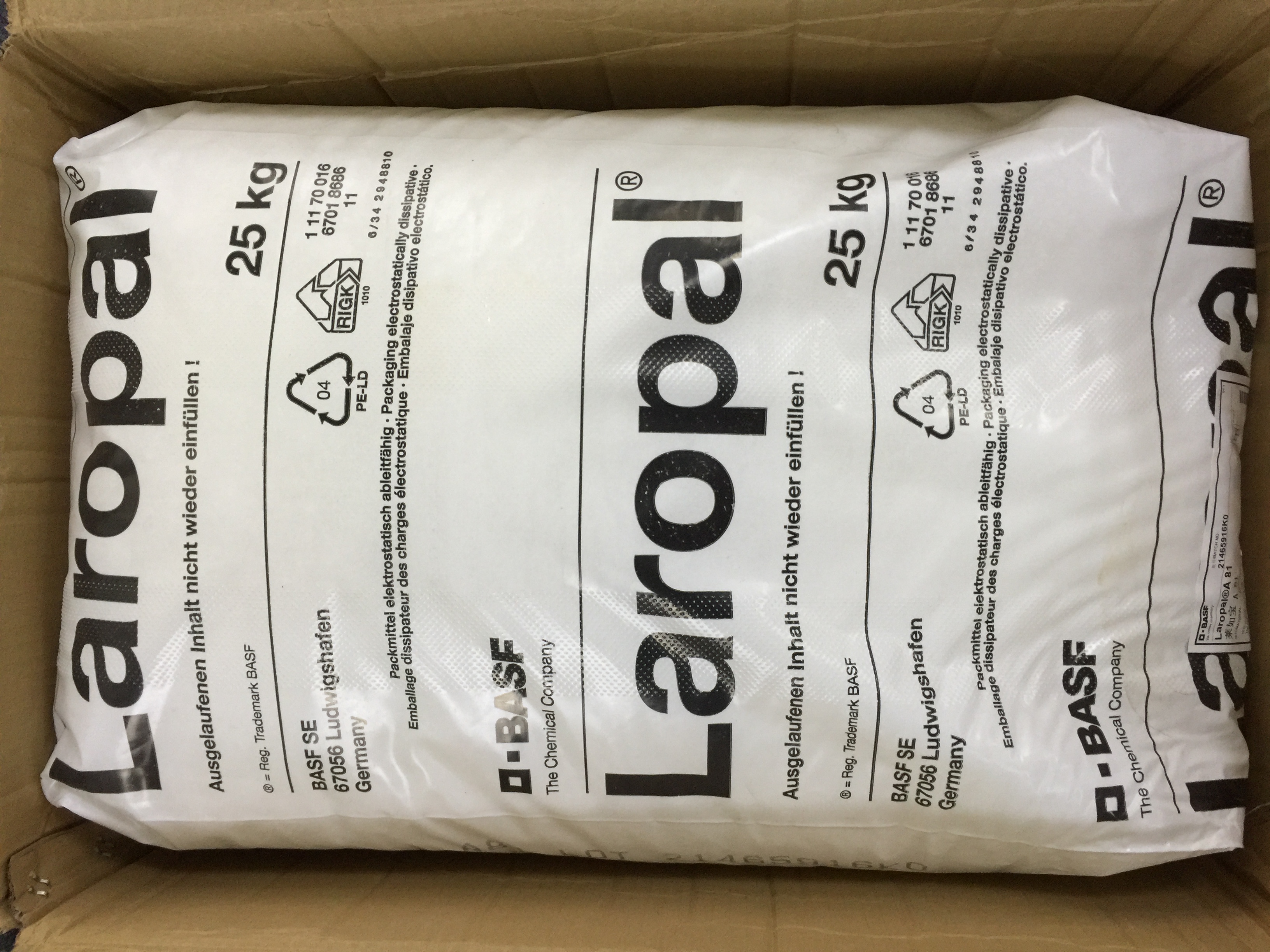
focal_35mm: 29
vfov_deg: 48.2
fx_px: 1064
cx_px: 635
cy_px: 476
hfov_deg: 61.7
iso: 80
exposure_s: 1/17
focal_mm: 4.15
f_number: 2.2
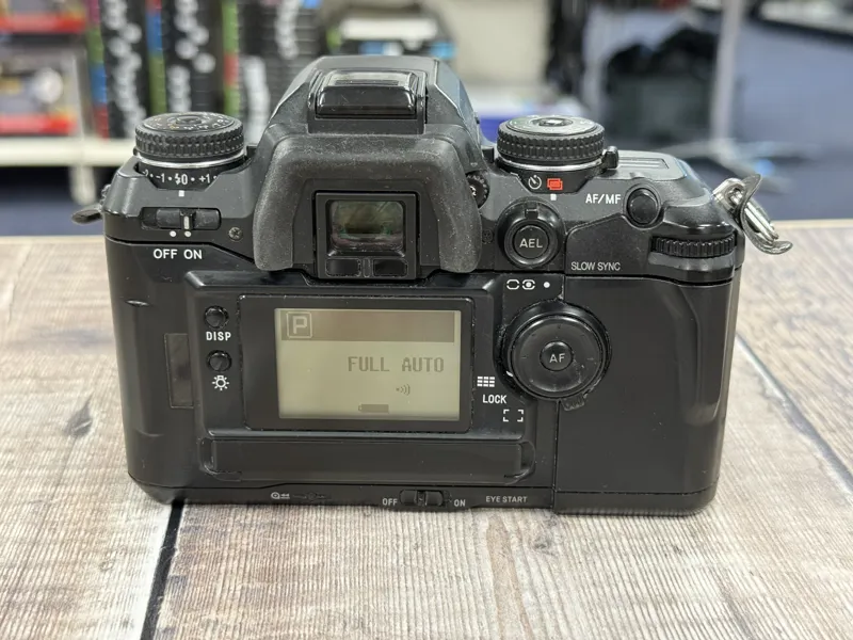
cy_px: 320
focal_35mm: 48
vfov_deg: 30.3
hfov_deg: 39.7
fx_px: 1183
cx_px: 426
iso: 250
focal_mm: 6.76
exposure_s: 1/50
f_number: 1.78
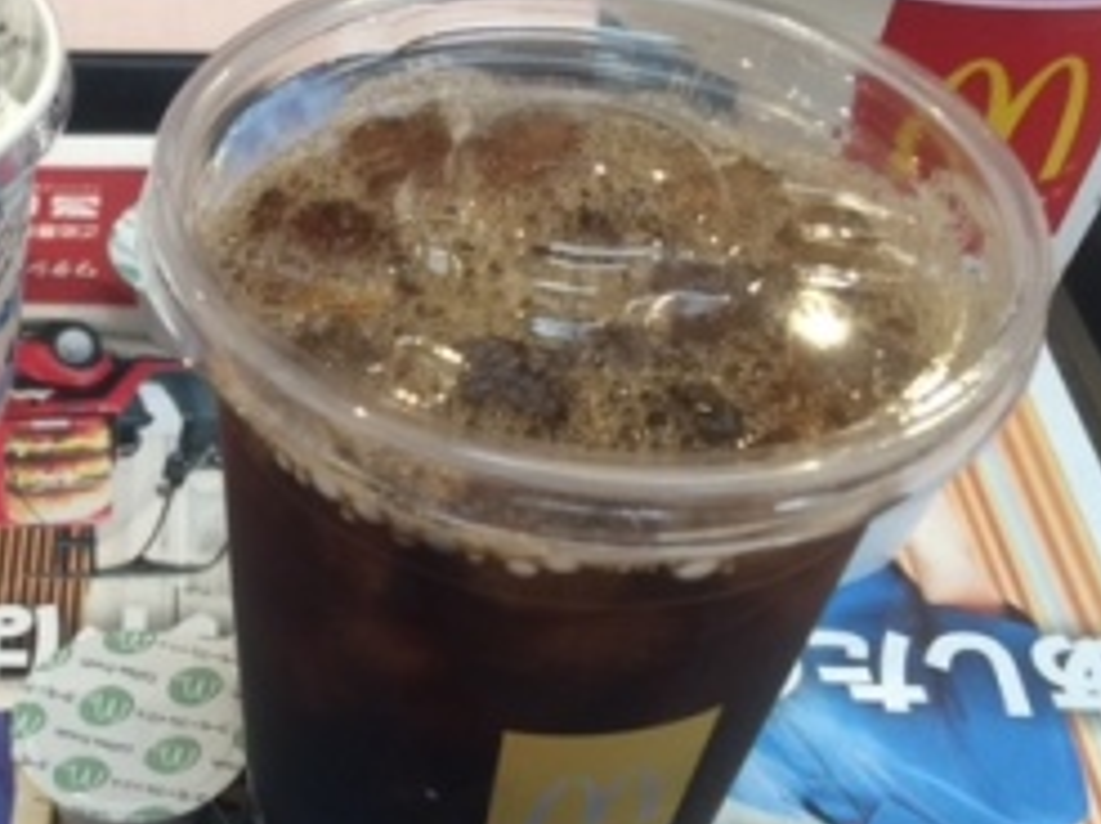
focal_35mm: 59
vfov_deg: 24.8
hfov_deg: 31.2
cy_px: 468
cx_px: 103
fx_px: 1875
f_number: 2.2
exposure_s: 1/40
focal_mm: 4.15
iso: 32
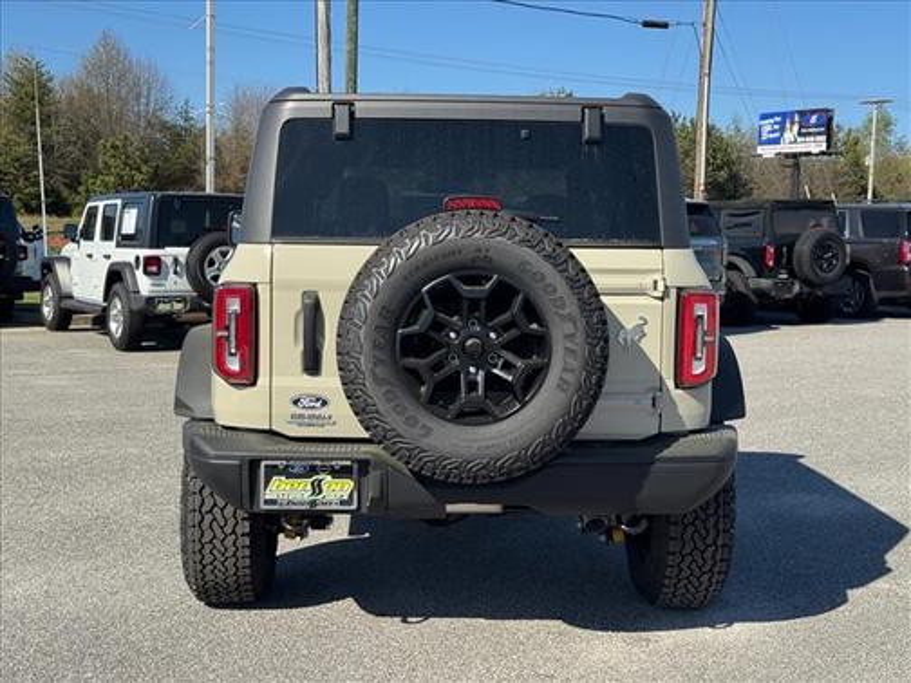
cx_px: 456
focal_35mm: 48
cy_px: 342
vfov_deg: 30.3
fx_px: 1263
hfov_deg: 39.7
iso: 64
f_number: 1.78
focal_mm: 6.76
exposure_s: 1/3817
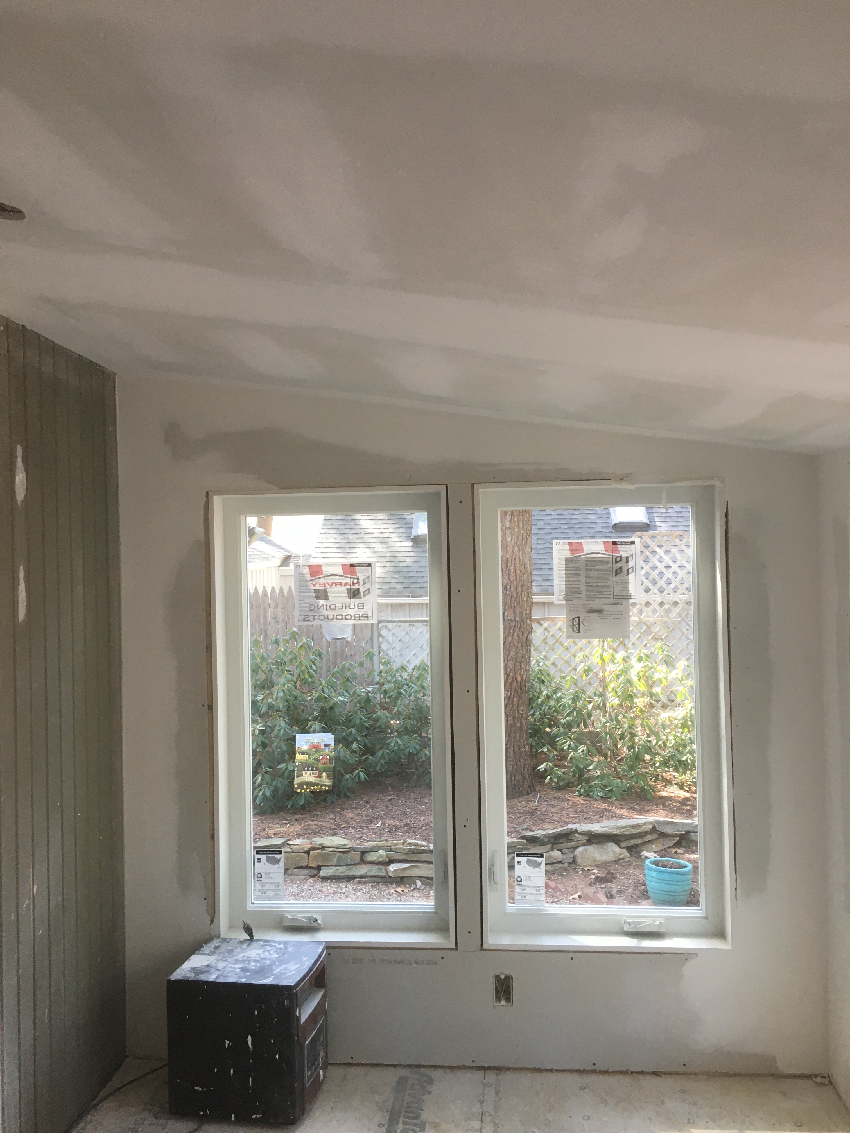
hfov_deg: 48.2
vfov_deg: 61.7
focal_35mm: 29
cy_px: 566
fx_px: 949
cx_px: 425
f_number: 2.2
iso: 32
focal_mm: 4.15
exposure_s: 1/30
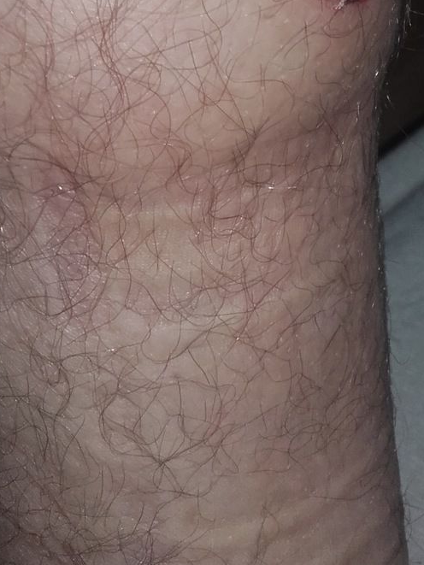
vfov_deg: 24.9
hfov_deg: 19.6
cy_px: 11
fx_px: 1224
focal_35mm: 75
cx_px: 255
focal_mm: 3.31
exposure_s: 1/100
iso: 70
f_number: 2.2
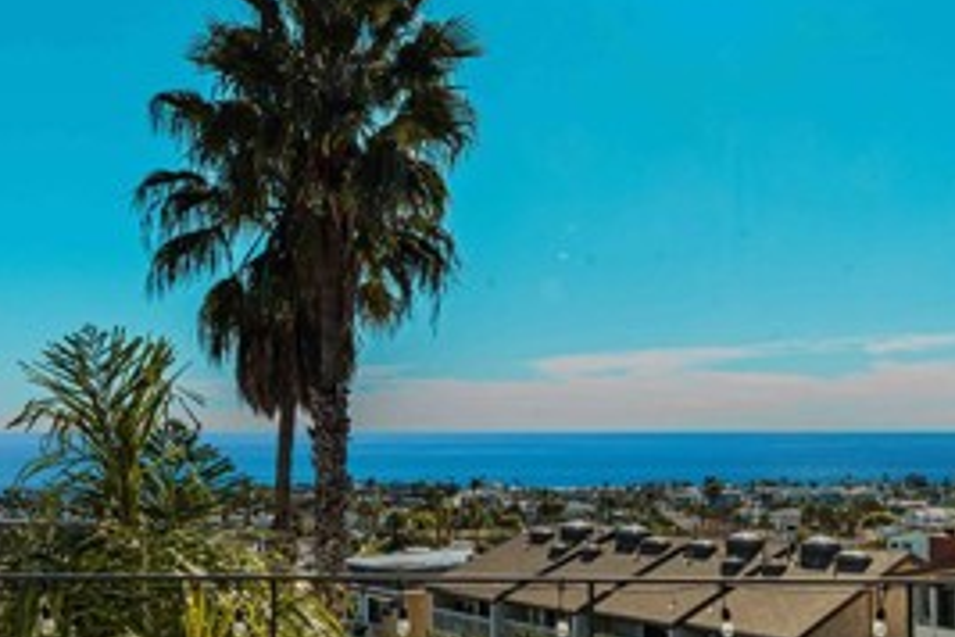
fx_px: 955
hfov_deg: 53.1
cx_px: 454
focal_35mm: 36
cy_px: 542
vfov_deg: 35.2
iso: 100
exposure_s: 1/250
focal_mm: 15
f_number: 18
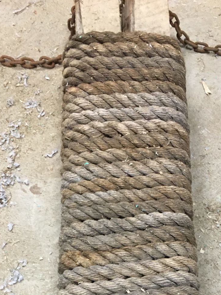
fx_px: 519
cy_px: 308
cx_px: 142
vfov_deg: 29.2
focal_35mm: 61
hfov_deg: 23.9
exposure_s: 1/30
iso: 125
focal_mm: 4.15
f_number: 2.2
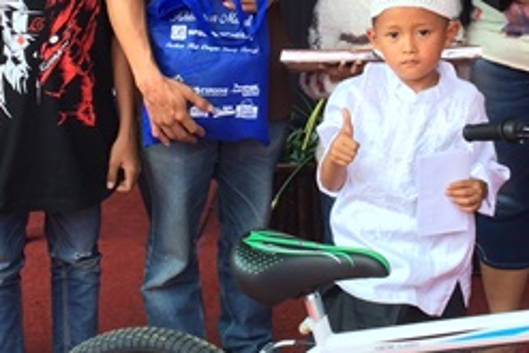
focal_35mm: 78
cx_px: 366
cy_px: 0
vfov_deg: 17.1
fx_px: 1147
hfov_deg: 25.8
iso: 32
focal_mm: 4.15
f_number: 2.2
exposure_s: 1/125
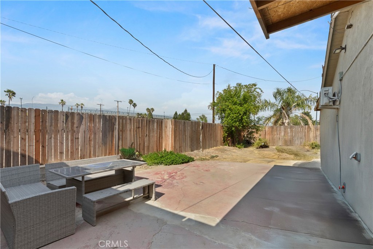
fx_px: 166
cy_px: 124
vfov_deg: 73.8
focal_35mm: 16
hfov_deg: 96.7
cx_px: 186
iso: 50
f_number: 22
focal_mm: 16
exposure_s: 1/2
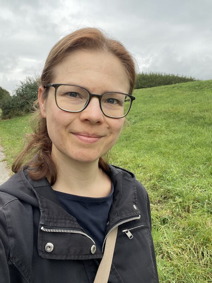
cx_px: 106
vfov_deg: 60.0
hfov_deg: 46.8
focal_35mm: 30
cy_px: 142
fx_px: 245
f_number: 2.2
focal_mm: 2.71
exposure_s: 1/225
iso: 25
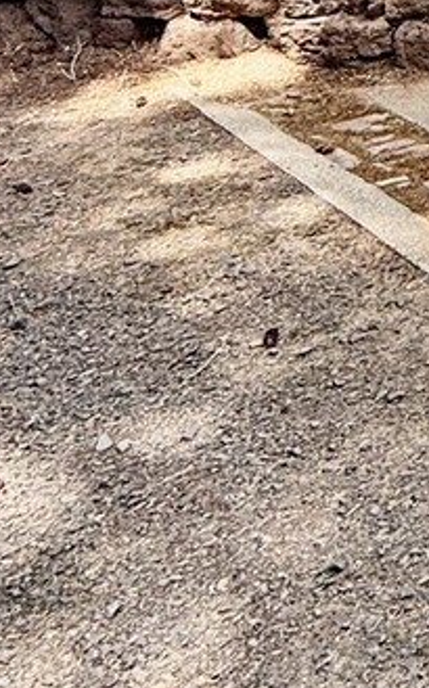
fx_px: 1219
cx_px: 938
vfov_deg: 26.0
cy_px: -251
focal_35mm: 65
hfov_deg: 14.9
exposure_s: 1/338
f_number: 2.2
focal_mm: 2.22
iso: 64
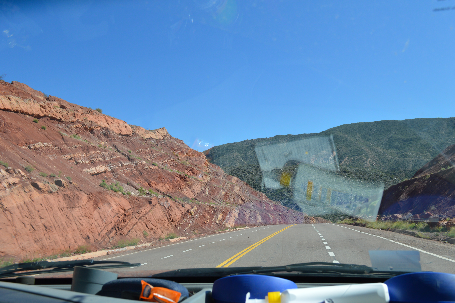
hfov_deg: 57.3
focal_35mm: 33
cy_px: 152
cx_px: 228
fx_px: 417
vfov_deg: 39.9
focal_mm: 22
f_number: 8
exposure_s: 1/250
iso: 100
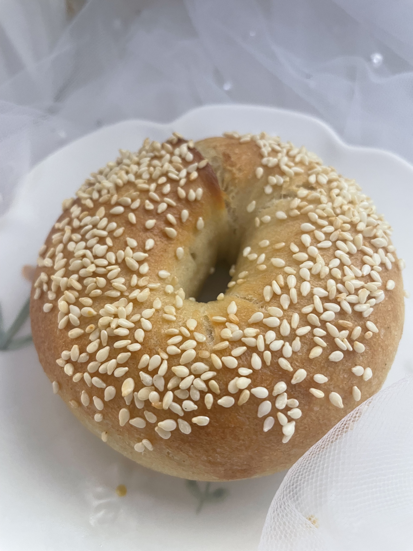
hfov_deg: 53.1
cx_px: 206
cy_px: 276
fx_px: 414
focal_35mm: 26
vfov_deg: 67.3
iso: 125
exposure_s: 1/50
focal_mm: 4.2
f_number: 1.6
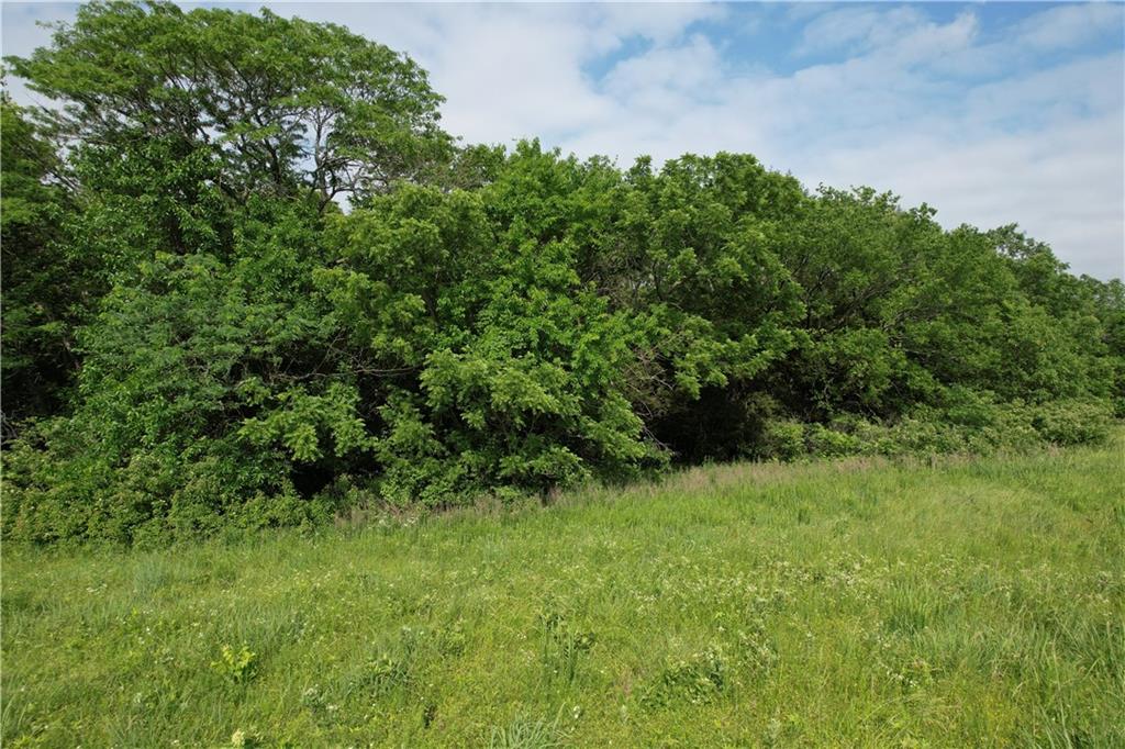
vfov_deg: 57.2
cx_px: 562
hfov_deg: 78.6
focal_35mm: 22
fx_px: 687
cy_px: 374
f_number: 2.8
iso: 100
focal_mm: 8.38
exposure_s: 1/1600
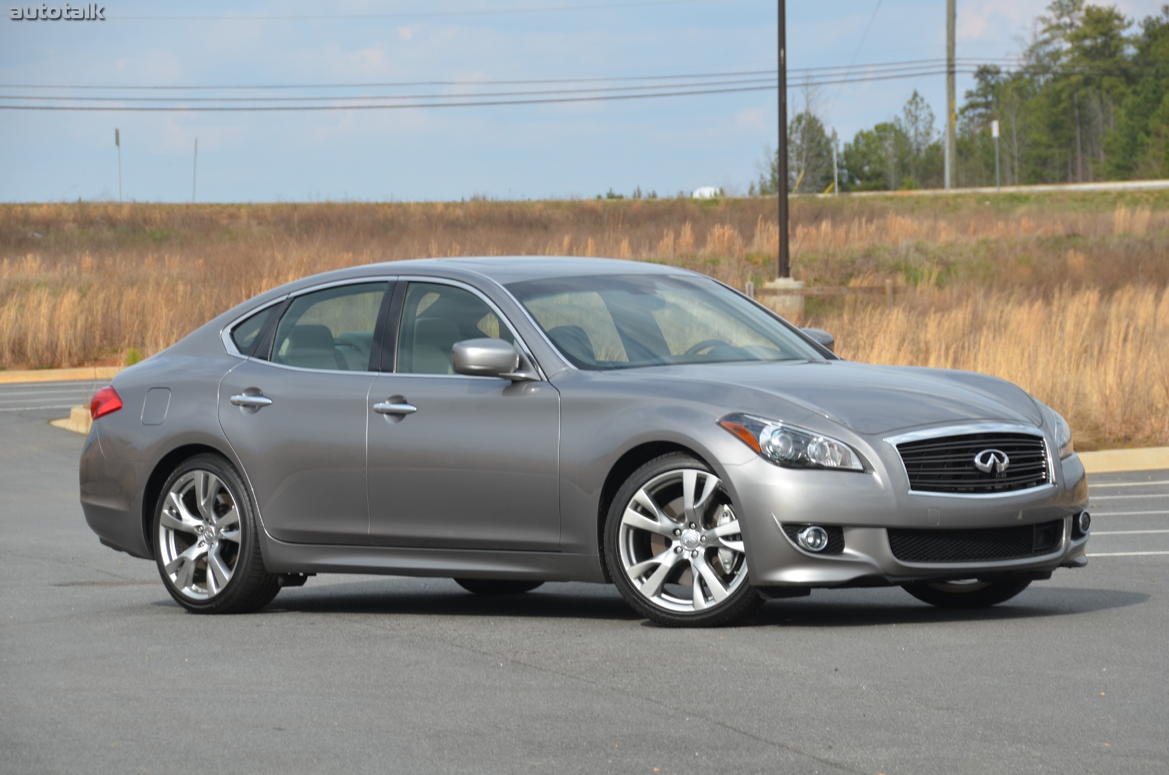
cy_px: 388
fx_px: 5444
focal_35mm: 168
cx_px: 584
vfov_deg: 8.1
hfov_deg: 12.3
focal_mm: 112
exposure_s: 1/250
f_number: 8
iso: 125
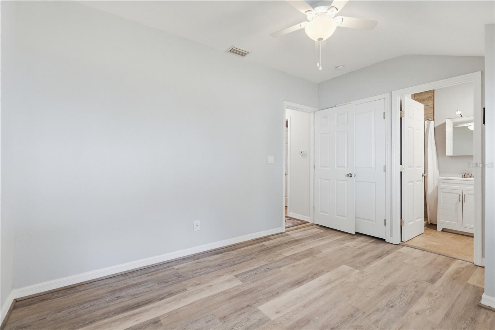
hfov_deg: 95.0
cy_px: 165
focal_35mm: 16
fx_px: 227
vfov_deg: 72.0
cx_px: 248
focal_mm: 16.5
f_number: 8
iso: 1000
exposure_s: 1/40
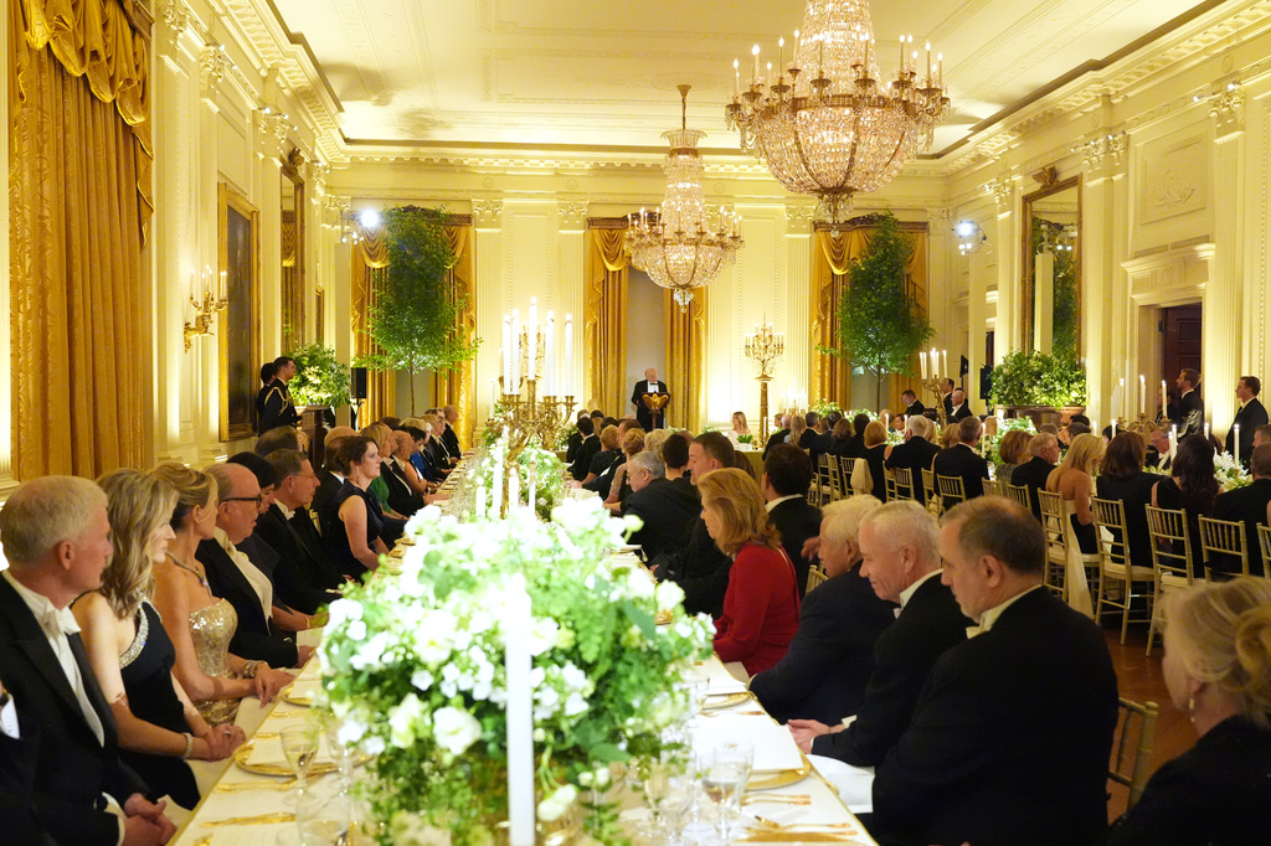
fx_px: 1200
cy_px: 423
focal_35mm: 34
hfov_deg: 55.8
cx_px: 636
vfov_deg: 38.9
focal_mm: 34
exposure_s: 1/60
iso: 12800
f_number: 4.5
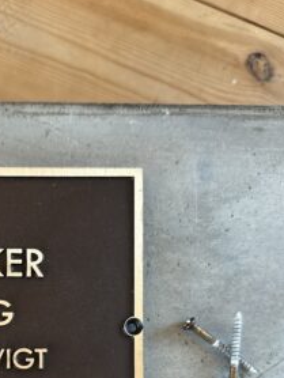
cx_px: 38
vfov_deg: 37.7
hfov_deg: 30.4
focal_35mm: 46
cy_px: 358
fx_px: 502
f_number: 1.78
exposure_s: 1/106
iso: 250
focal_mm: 6.86
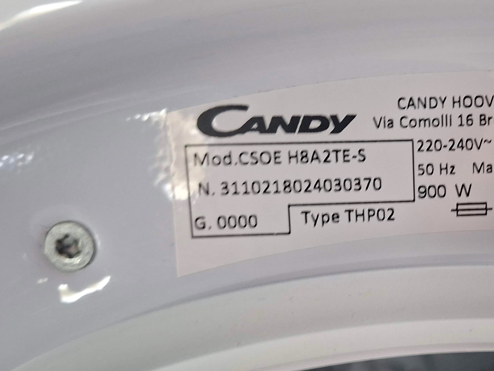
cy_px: 234
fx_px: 628
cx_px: 406
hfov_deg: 40.9
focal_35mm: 44
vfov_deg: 32.7
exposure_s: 1/50
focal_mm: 5.54
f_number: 1.8
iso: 320
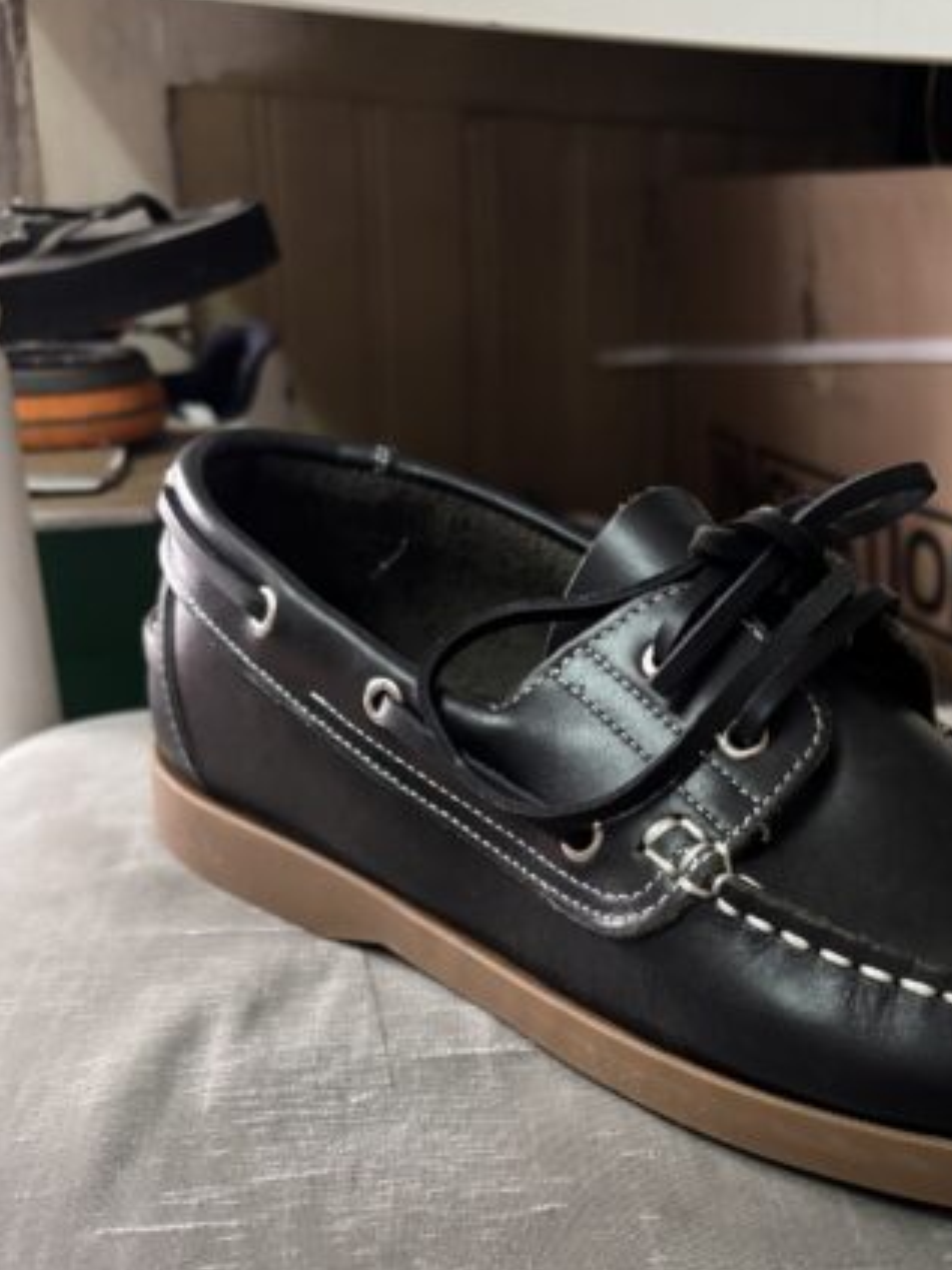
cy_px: 932
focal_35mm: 41
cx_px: 742
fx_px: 1504
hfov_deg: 34.2
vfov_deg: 44.5
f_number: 1.6
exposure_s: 1/25
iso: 640
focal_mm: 5.96
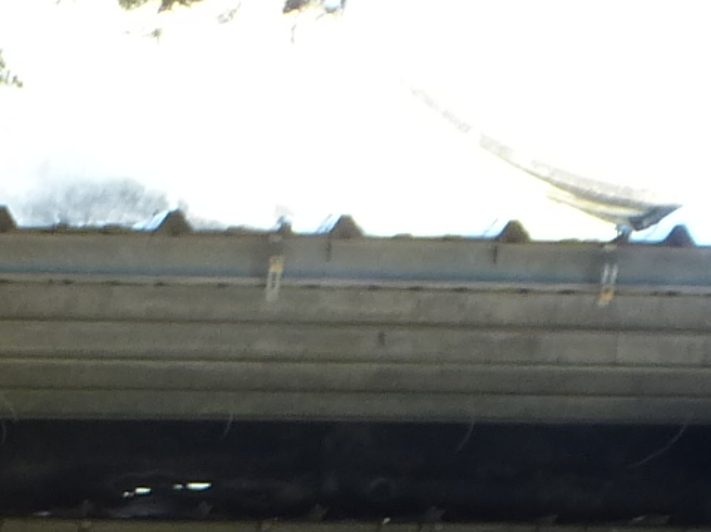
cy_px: 1401
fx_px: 3962
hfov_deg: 9.9
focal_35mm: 193
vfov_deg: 7.1
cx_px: -347
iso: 160
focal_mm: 6.4
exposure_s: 1/60
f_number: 3.7
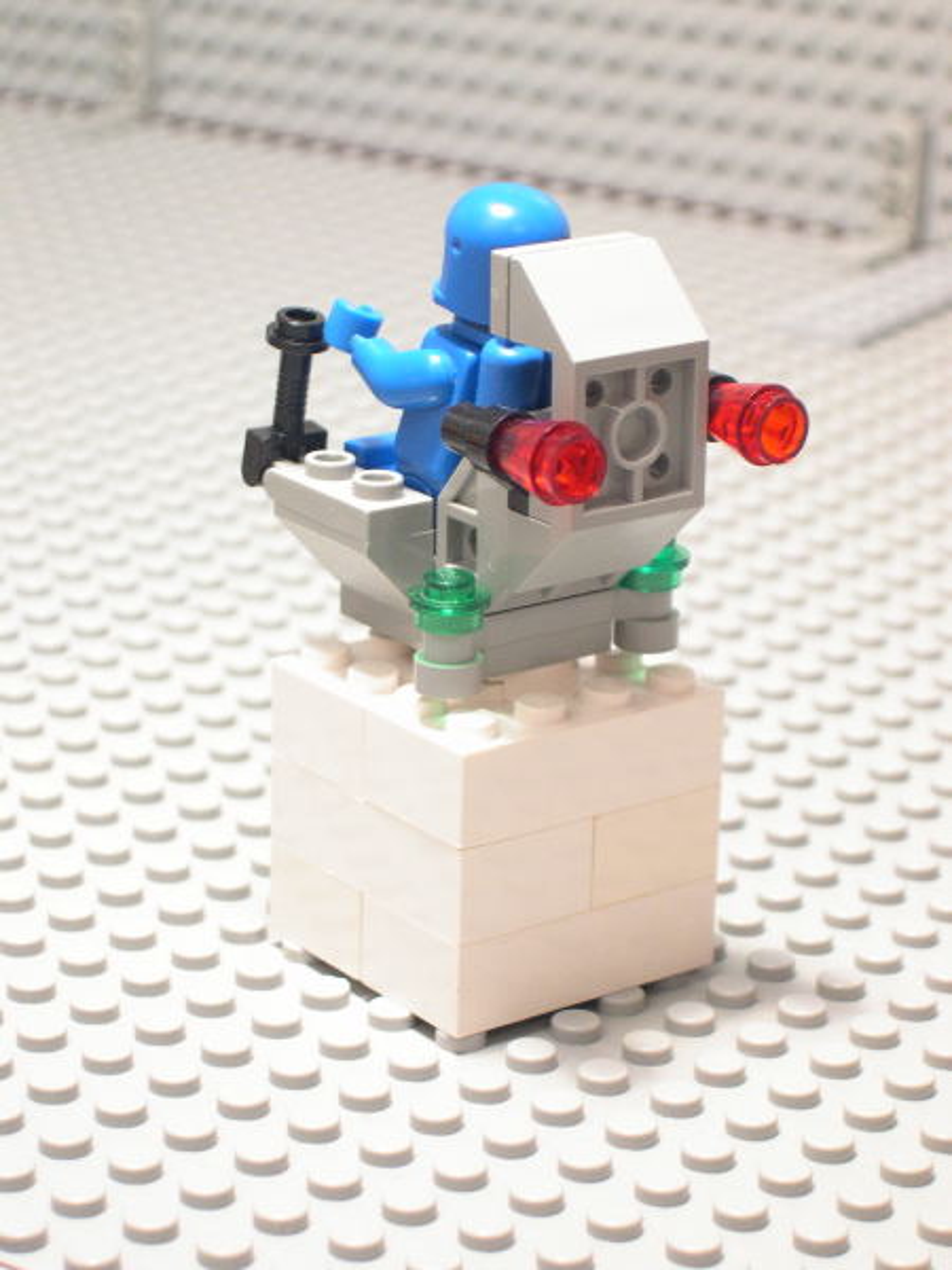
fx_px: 4180
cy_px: 635
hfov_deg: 13.0
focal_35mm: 114
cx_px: 476
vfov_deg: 17.3
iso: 400
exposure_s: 1/6.8
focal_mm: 24
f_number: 4.9
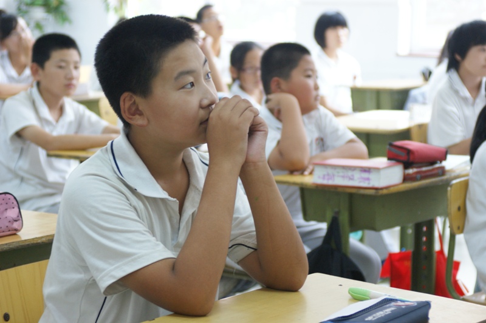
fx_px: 910
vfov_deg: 20.1
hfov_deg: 29.9
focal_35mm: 68
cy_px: 162
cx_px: 243
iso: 400
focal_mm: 45
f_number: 4
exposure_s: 1/20
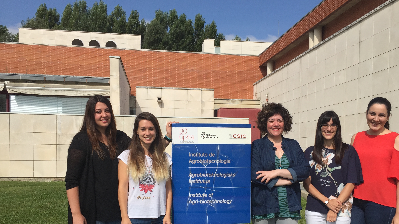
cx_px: 216
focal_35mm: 37
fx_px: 391
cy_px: 160
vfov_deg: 31.6
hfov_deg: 53.9
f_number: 2.2
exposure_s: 1/3597
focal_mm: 4.15
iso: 32
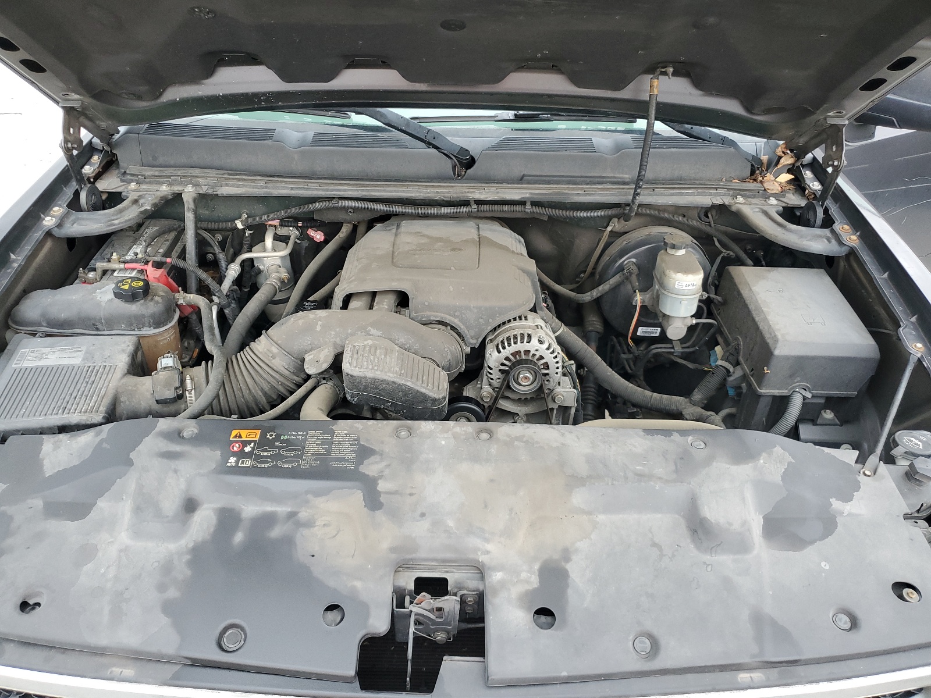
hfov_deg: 67.3
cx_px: 466
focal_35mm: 26
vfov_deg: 53.1
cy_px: 349
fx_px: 699
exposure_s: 1/120
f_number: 1.5
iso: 86
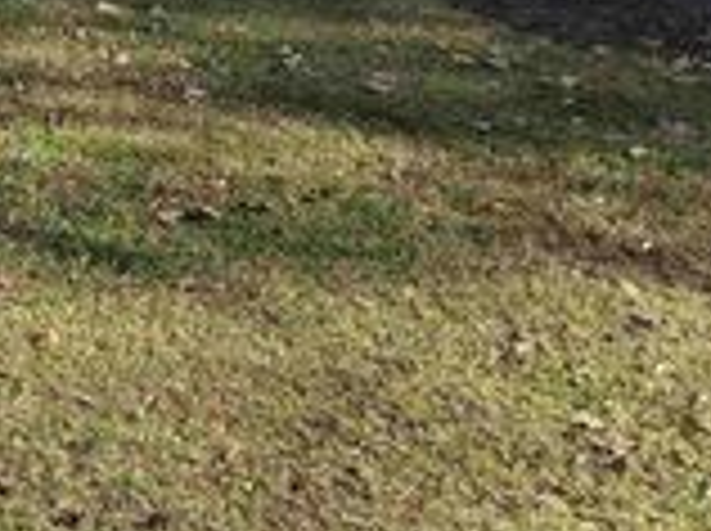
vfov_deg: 17.4
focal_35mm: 76
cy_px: -268
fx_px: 1559
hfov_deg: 21.8
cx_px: -324
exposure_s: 1/1949
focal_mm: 6.76
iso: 100
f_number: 1.78
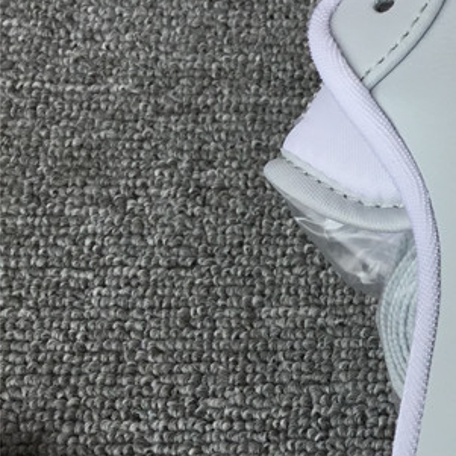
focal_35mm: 82
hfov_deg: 18.7
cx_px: 680
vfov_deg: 21.1
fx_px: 1222
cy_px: 249
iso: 25
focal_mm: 3.3
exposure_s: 1/298
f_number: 2.4
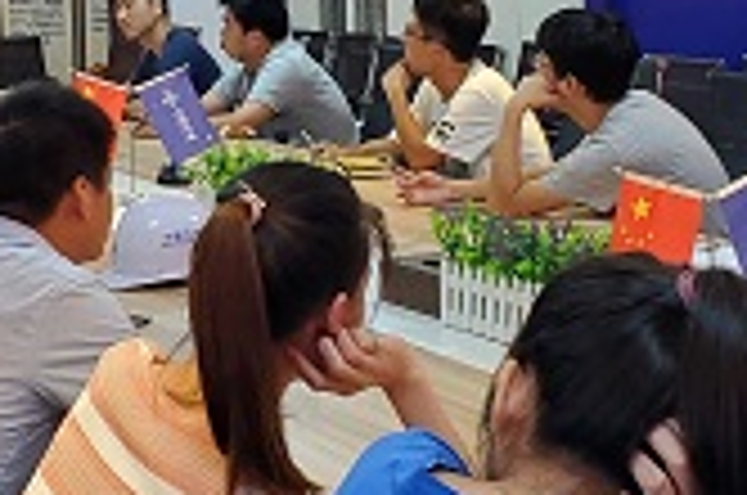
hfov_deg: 20.8
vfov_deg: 13.9
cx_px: 342
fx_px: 2030
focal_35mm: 98
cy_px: 122
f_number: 2.4
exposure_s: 1/50
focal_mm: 4.3
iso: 250
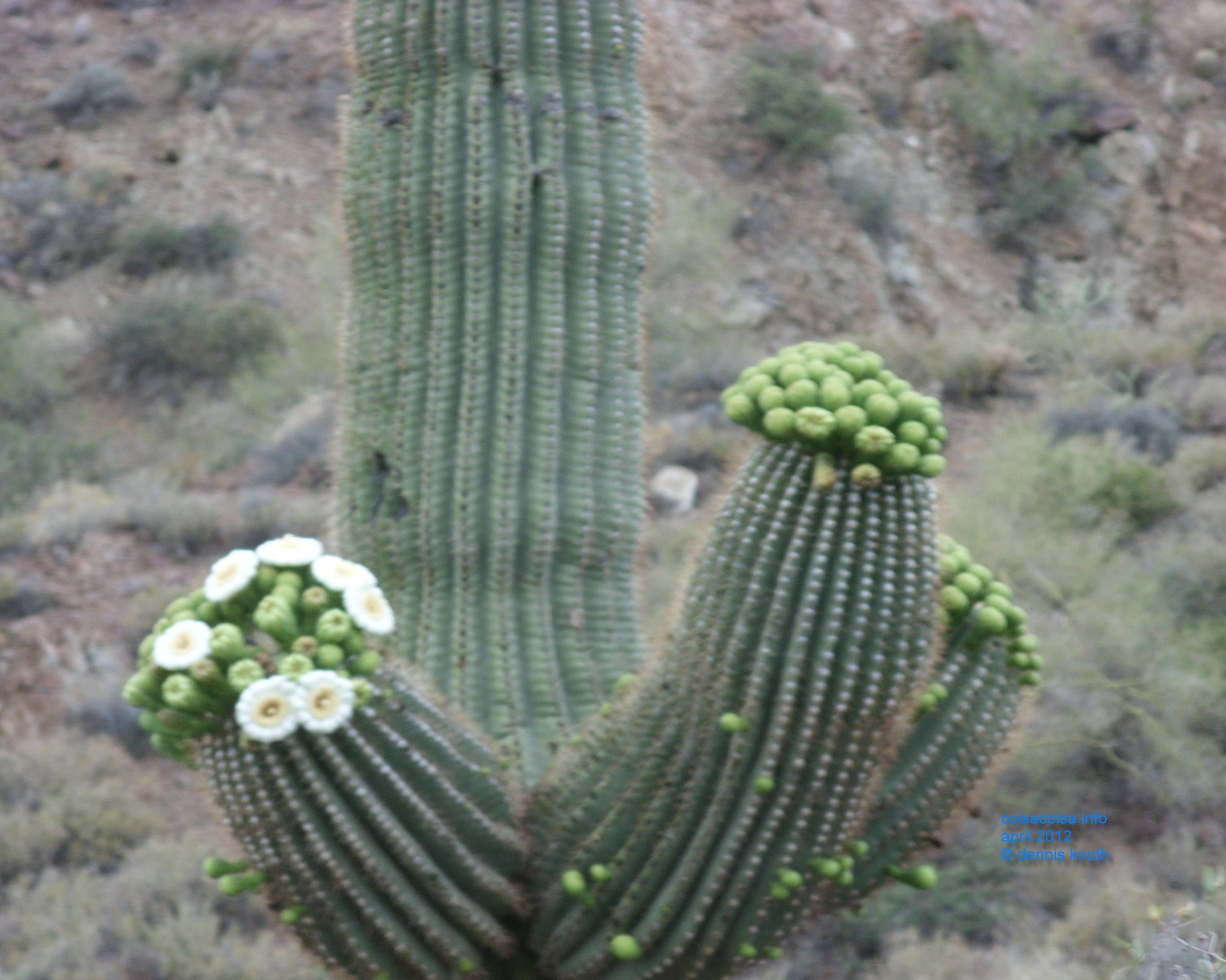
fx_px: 7220
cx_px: 576
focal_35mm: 199
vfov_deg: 7.8
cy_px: 492
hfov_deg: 9.7
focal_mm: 31.5
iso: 100
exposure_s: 1/19
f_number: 4.6
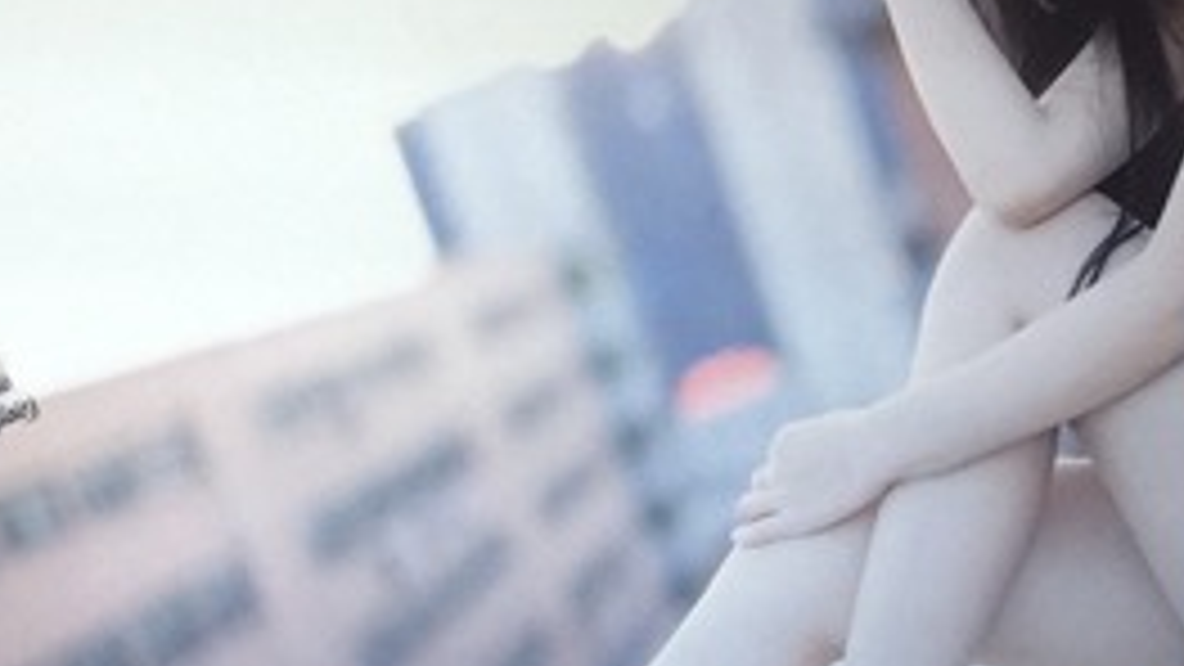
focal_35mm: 96
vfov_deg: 12.3
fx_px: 3014
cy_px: 792
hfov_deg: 22.0
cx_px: 932
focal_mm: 4.15
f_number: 2.2
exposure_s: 1/33
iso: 50
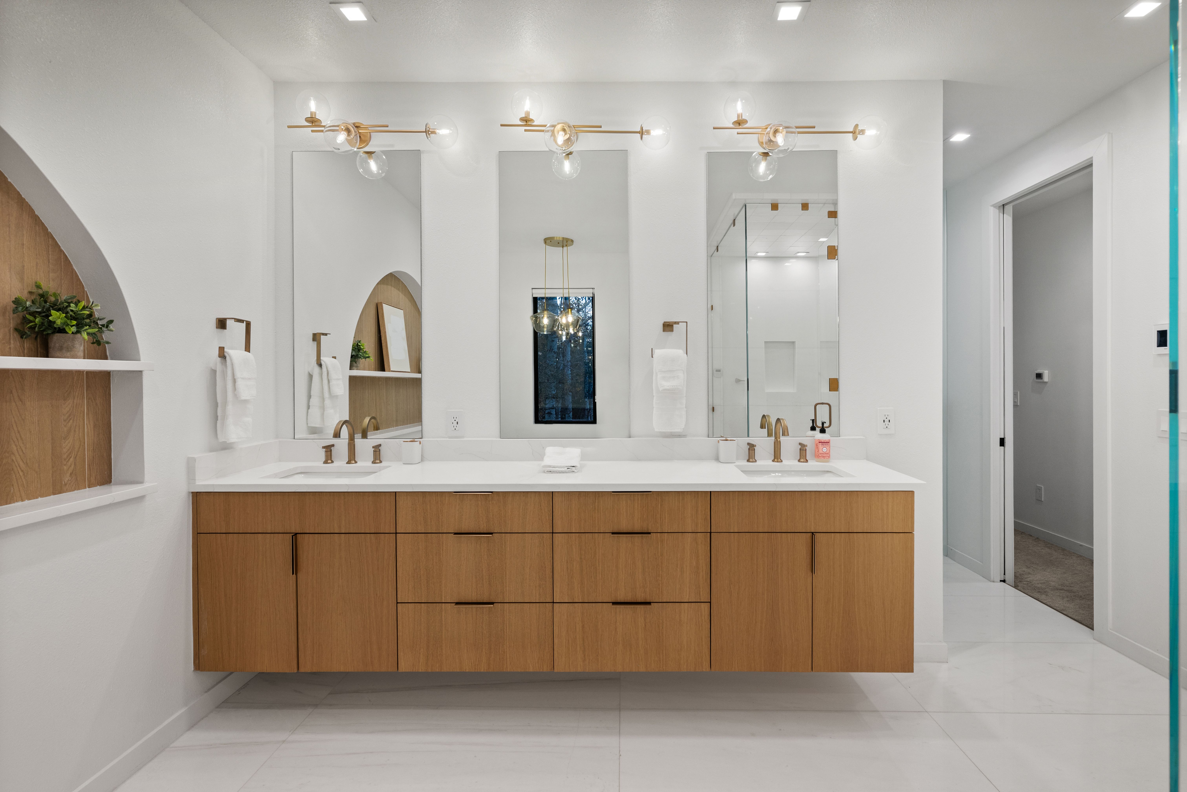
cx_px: 594
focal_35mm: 17
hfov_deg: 93.3
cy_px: 396
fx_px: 560
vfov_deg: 70.4
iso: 640
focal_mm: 17
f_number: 7.1
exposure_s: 1/13
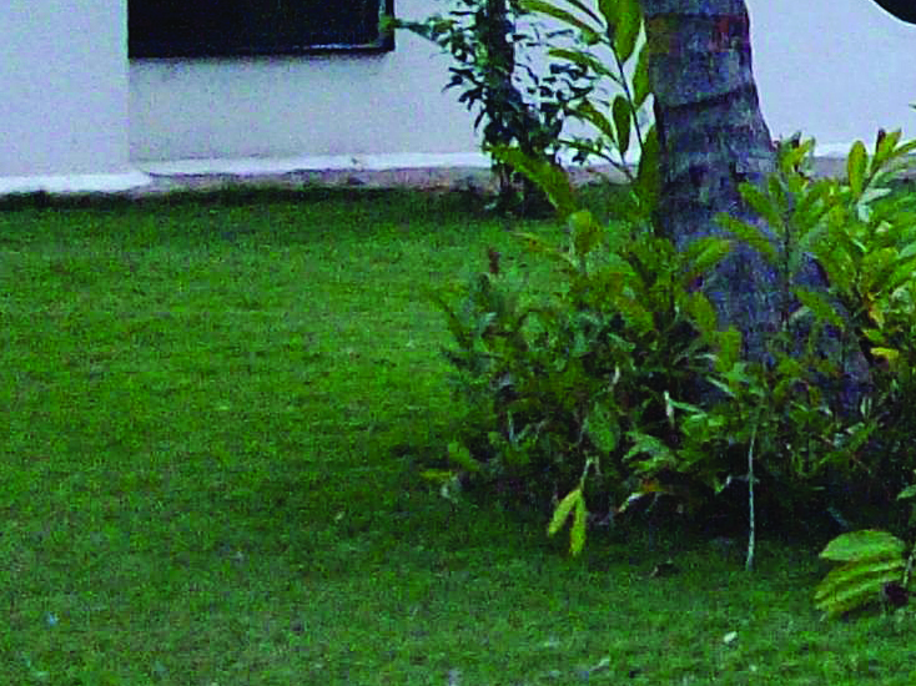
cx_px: 1478
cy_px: -130
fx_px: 4021
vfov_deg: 9.6
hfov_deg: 12.2
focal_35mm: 152
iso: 160
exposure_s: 1/27.3
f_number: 2.8
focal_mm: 5.7
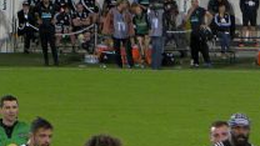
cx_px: 374
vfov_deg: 2.4
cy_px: 275
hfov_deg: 4.2
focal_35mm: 509
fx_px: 3509
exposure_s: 1/70
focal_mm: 28.8
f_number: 4.5
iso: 169
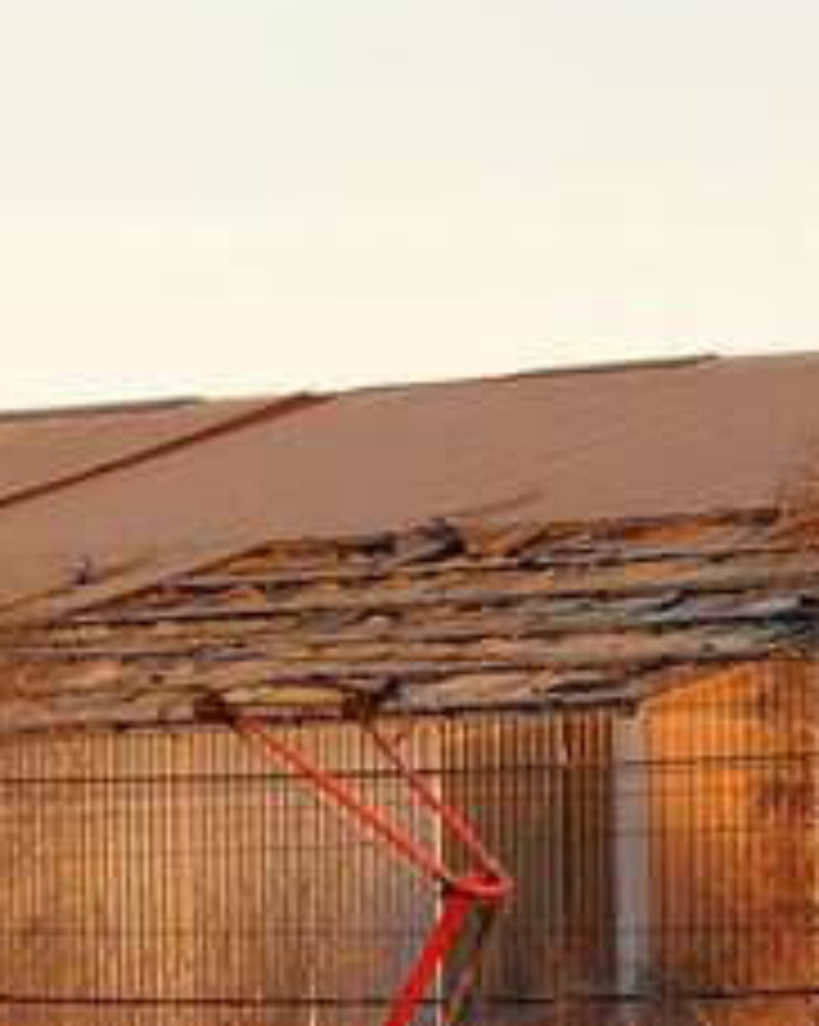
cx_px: -544
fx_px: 10498
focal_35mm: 346
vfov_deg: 5.6
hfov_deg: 4.4
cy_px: 819
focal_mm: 40
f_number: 5.6
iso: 320
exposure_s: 1/250
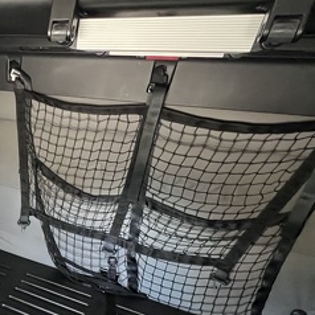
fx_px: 299
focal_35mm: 29
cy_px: 216
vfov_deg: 54.2
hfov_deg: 44.1
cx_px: -24
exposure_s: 1/30
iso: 1250
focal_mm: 1.57
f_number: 1.8
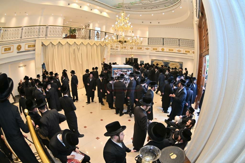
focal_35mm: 15
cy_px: 82
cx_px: 122
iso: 640
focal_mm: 10.5
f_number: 2.8
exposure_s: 1/125
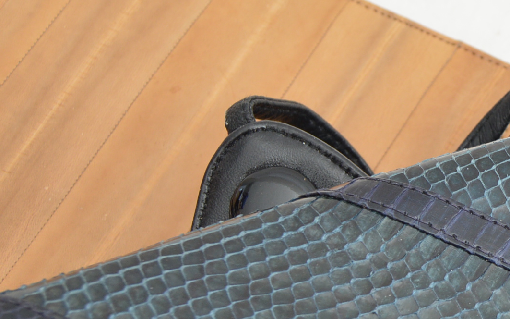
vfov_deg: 13.1
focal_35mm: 99
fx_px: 1382
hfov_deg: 19.6
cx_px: 620
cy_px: 238
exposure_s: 1/200
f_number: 5
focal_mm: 23
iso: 200
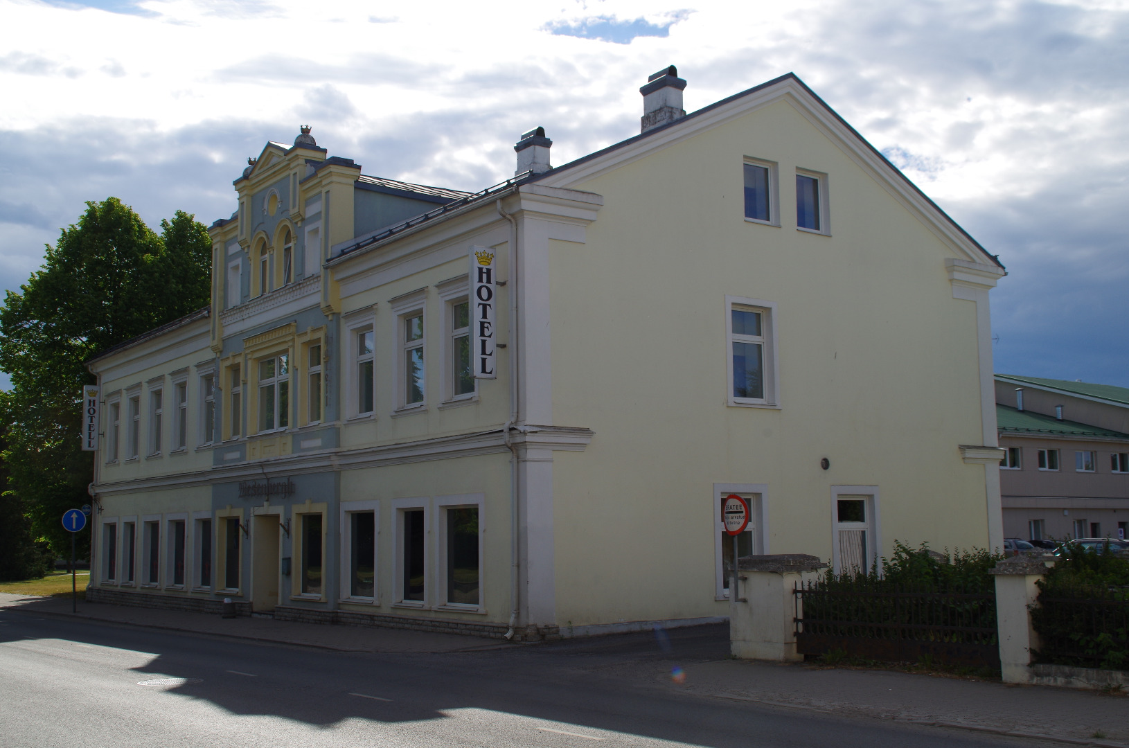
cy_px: 374
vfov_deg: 31.8
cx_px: 564
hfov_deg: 46.5
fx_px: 1315
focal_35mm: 42
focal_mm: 28
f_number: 13
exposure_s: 1/160
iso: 100
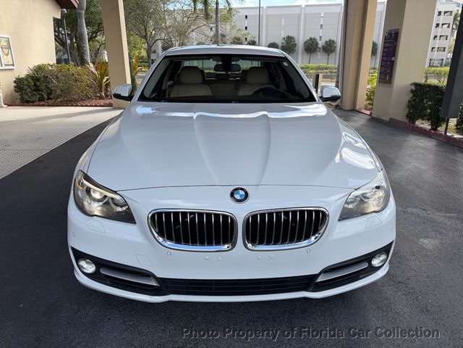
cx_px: 232
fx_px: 321
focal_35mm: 24
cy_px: 174
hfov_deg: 71.6
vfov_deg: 56.8
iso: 80
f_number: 1.78
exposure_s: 1/1337
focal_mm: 6.76
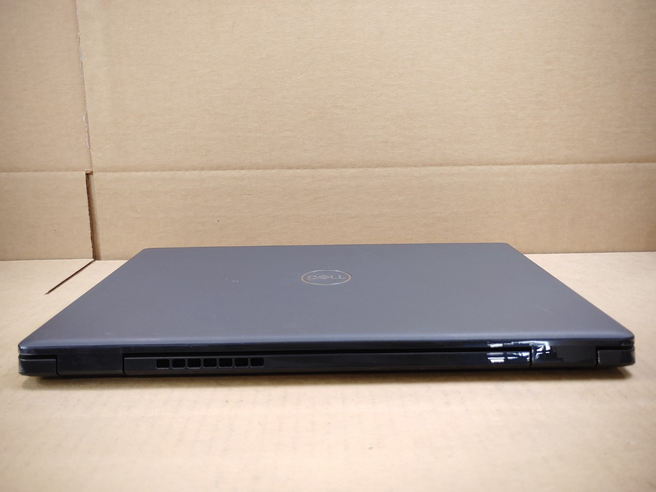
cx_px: 328
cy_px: 246
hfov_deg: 63.4
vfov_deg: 49.7
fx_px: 531
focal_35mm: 28
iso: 50
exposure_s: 1/60
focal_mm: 4.36
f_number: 1.8
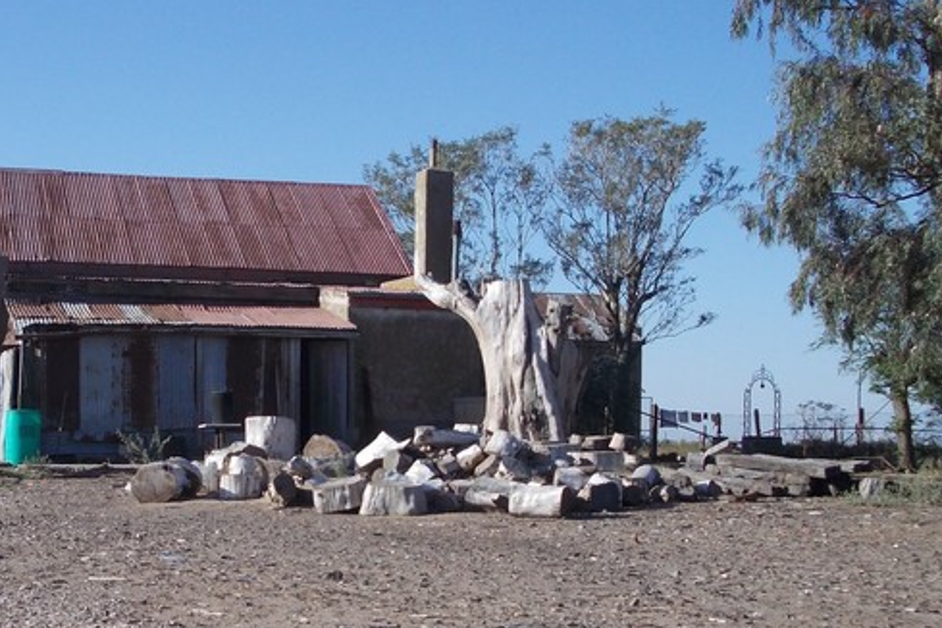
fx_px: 1832
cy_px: 426
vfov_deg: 19.4
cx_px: 260
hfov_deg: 28.5
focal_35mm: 70
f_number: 6.5
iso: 80
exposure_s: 1/200
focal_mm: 6.1
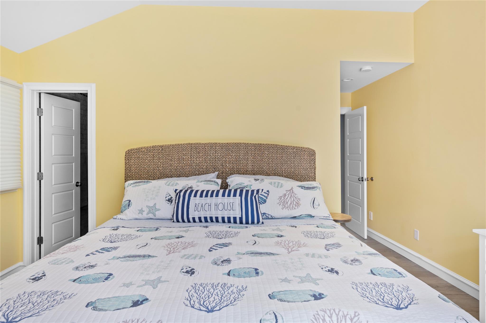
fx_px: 270
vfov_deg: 61.8
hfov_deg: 84.0
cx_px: 243
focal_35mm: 20
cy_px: 162
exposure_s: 1/10
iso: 320
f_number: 7.1
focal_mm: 20
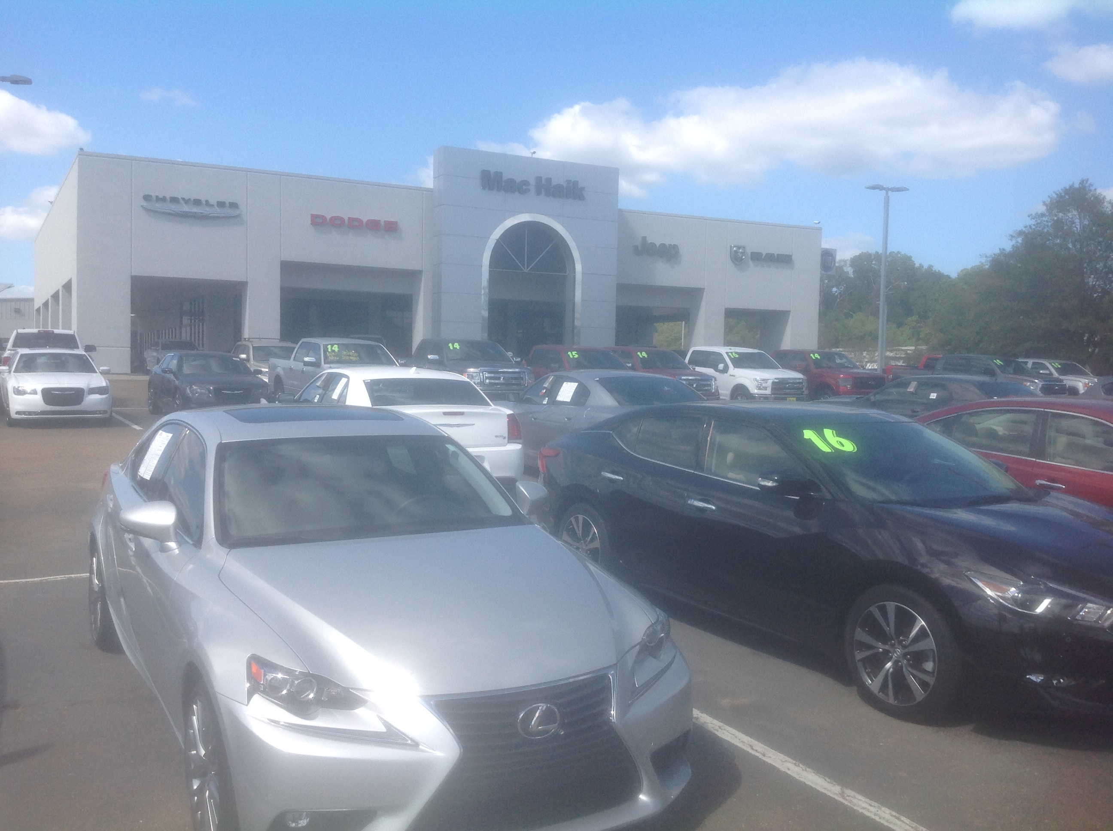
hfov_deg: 52.7
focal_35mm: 35
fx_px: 1124
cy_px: 416
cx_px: 556
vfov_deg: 40.6
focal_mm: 4.28
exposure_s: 1/1513
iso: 50
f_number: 2.4
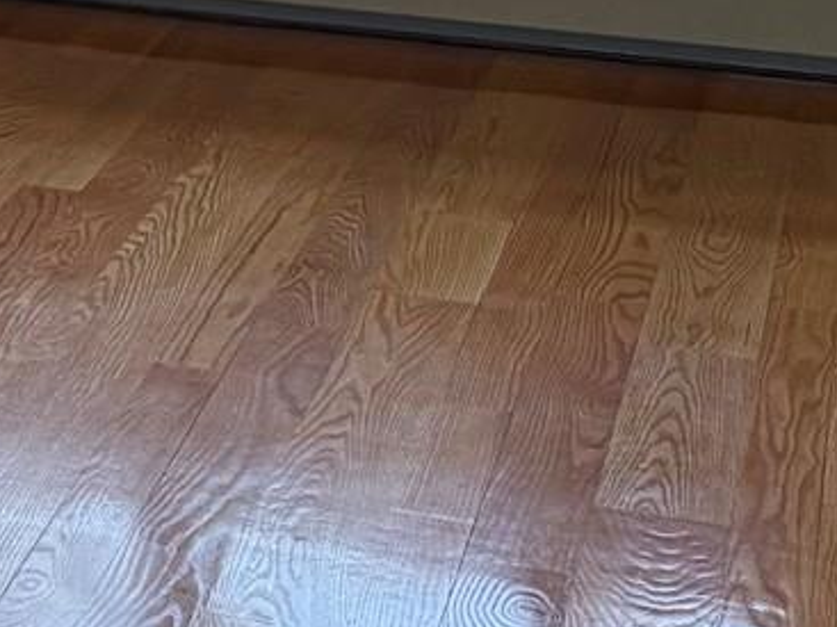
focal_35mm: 134
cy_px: -789
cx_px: -1058
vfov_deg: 9.9
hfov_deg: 12.2
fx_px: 3239
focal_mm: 6.76
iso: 200
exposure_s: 1/132
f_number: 1.78
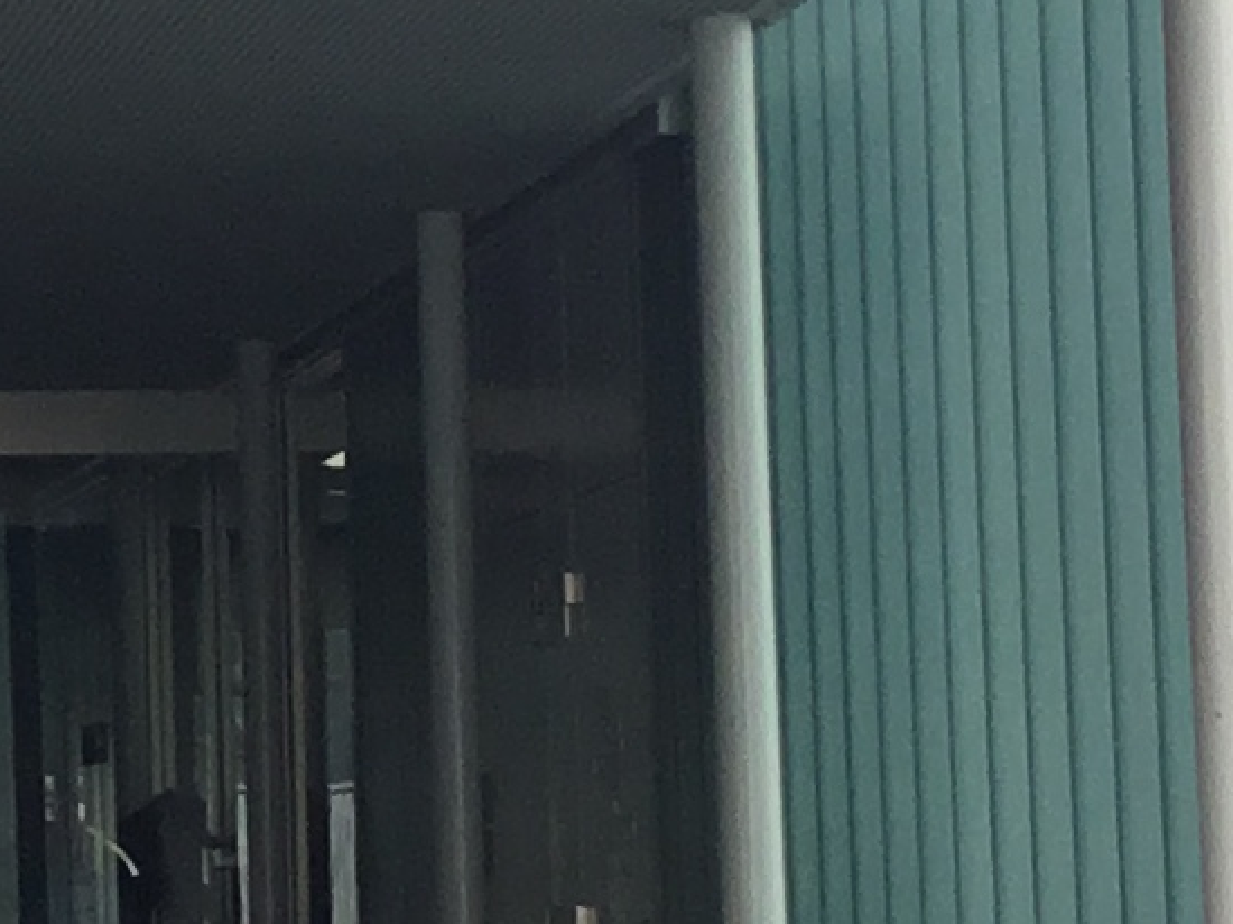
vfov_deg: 8.1
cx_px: -578
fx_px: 6551
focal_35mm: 184
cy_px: 193
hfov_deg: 10.4
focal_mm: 3.3
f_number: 2.4
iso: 25
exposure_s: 1/291
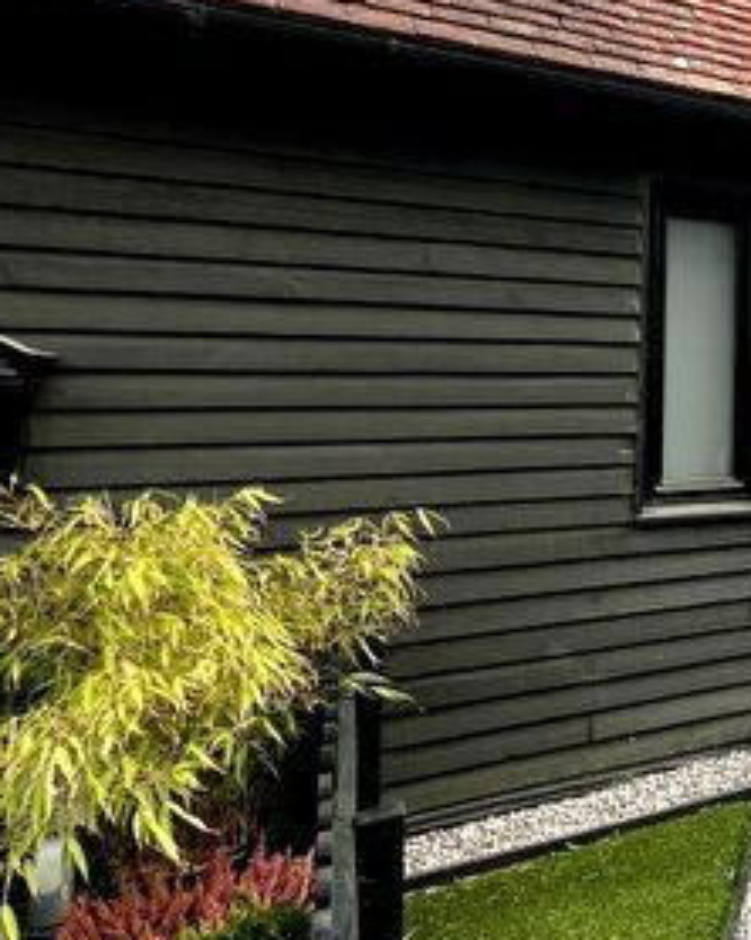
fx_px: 890
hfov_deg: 31.6
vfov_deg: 55.1
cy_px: 360
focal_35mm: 32
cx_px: 1035
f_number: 1.8
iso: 32
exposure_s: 1/99
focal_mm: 1.57
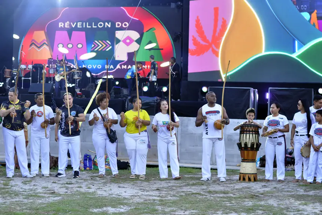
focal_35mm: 75
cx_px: 161
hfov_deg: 27.0
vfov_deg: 18.2
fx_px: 671
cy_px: 108
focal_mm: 50
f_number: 2.8
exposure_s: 1/200
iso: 200
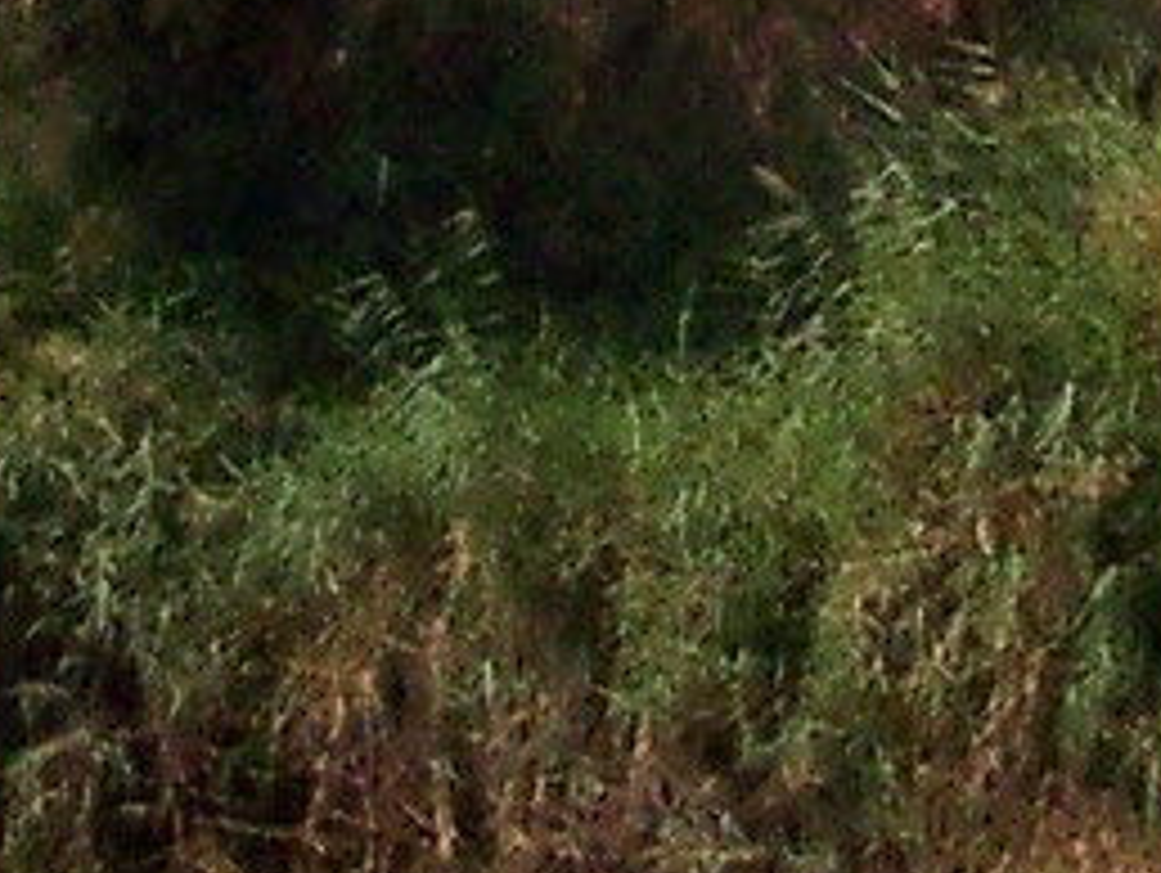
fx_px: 10038
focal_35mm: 299
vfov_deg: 4.8
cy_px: -1467
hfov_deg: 6.6
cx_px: 1336
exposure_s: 1/1000
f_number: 4.8
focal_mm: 8
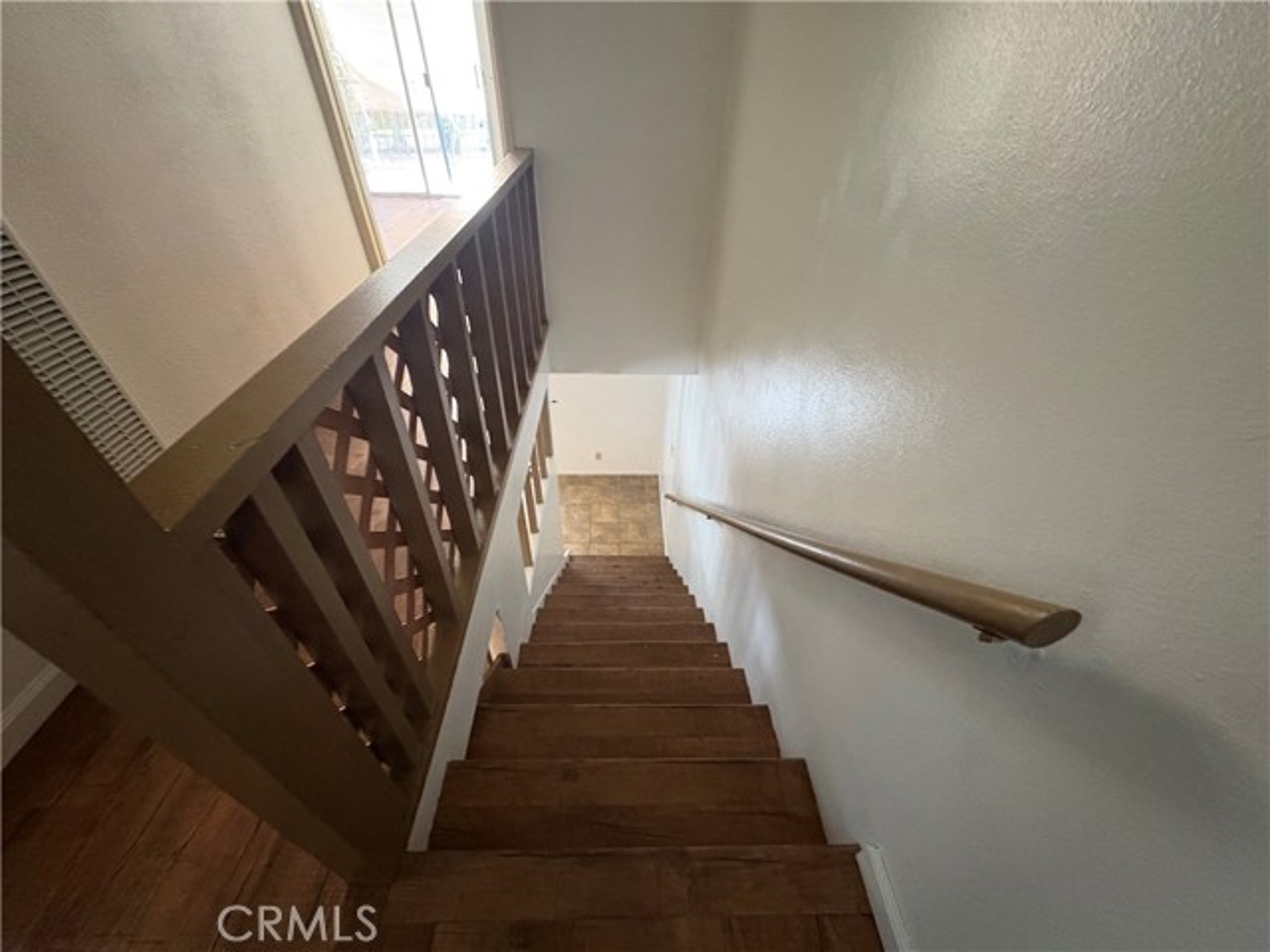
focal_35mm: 14
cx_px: 635
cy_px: 476
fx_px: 514
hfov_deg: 102.1
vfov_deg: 85.7
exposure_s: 1/40
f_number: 2.2
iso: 800
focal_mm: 2.22
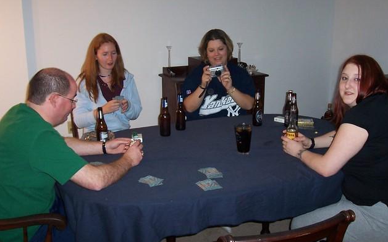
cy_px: 117
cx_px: 197
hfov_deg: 49.3
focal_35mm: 40
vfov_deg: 32.0
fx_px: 423
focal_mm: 5.6
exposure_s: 1/60
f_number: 2.8
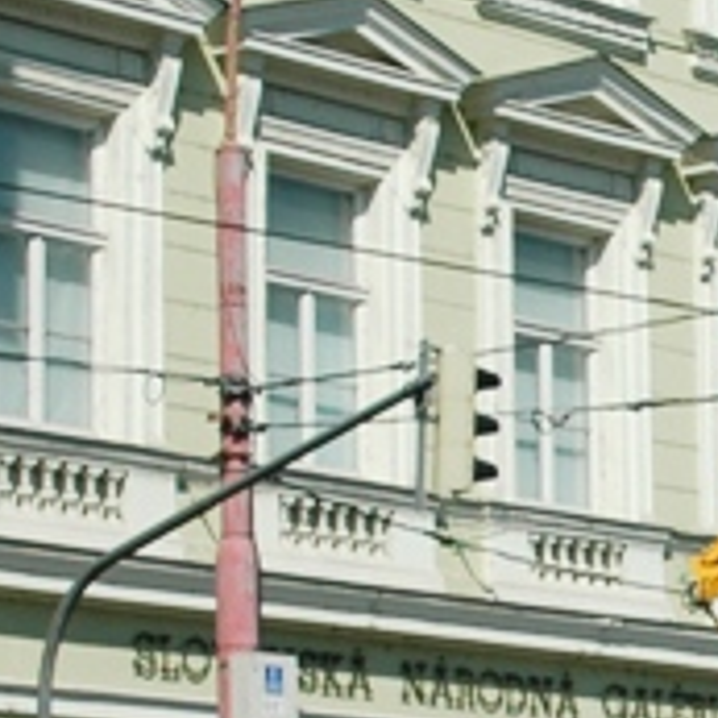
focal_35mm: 161
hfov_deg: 10.5
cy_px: 697
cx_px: 1106
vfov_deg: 10.8
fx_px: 3778
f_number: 8
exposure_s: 1/1000
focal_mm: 22
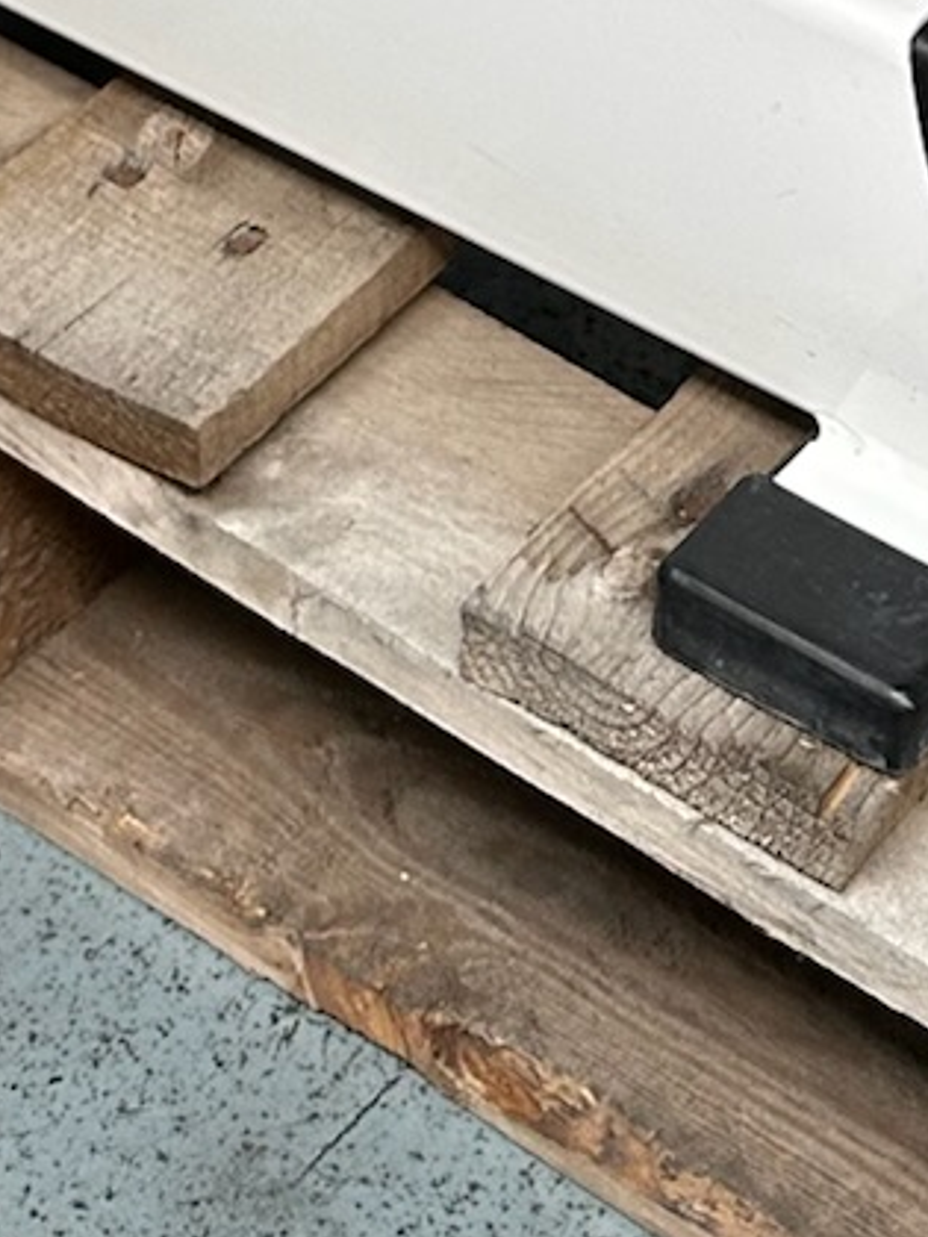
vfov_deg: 14.4
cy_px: -1107
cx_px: 633
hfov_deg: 12.6
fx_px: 4182
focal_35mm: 117
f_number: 1.78
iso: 125
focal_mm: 6.86
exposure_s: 1/100
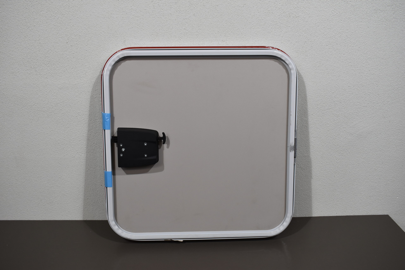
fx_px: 371
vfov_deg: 40.0
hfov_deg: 57.2
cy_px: 135
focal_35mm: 33
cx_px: 202
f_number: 5.6
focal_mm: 22
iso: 400
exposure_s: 1/125
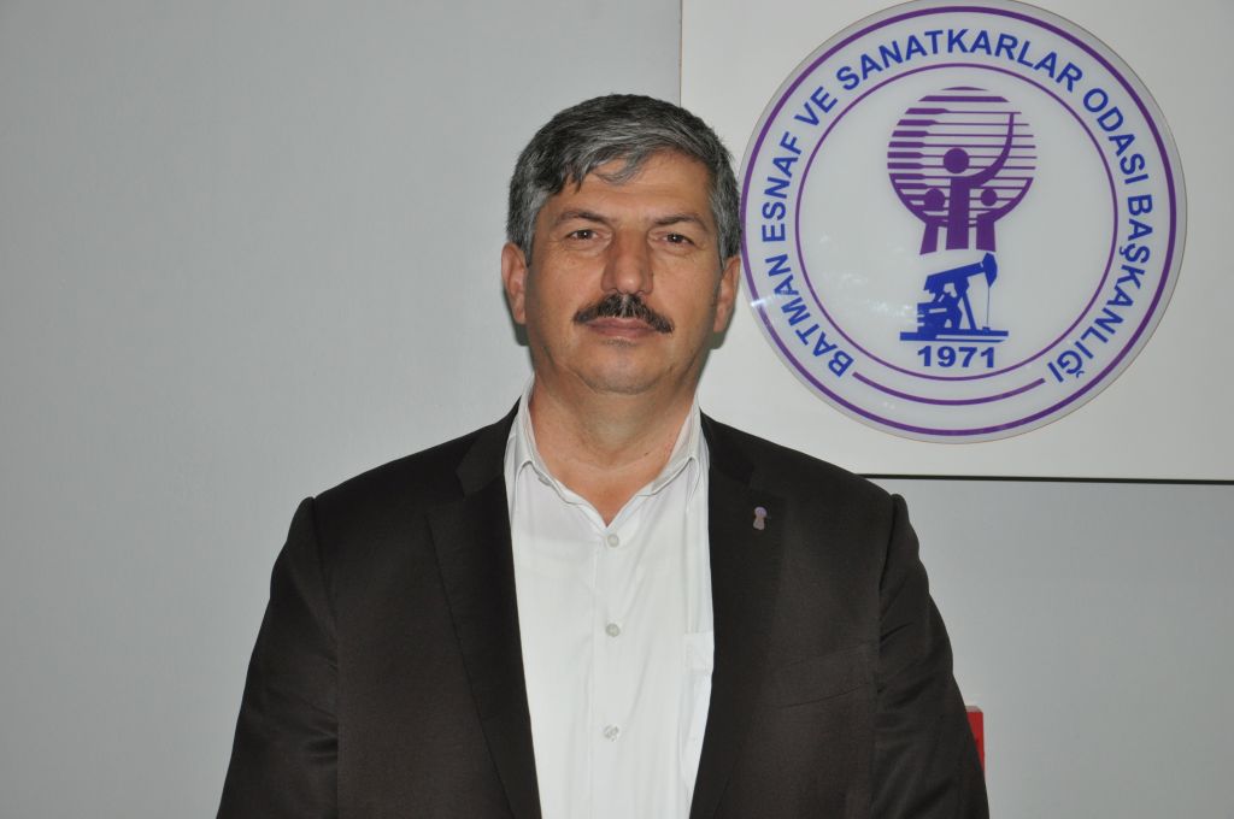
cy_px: 410
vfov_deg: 21.5
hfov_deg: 31.9
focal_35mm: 63
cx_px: 617
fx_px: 2157
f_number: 4.8
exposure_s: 1/60
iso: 800
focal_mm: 42
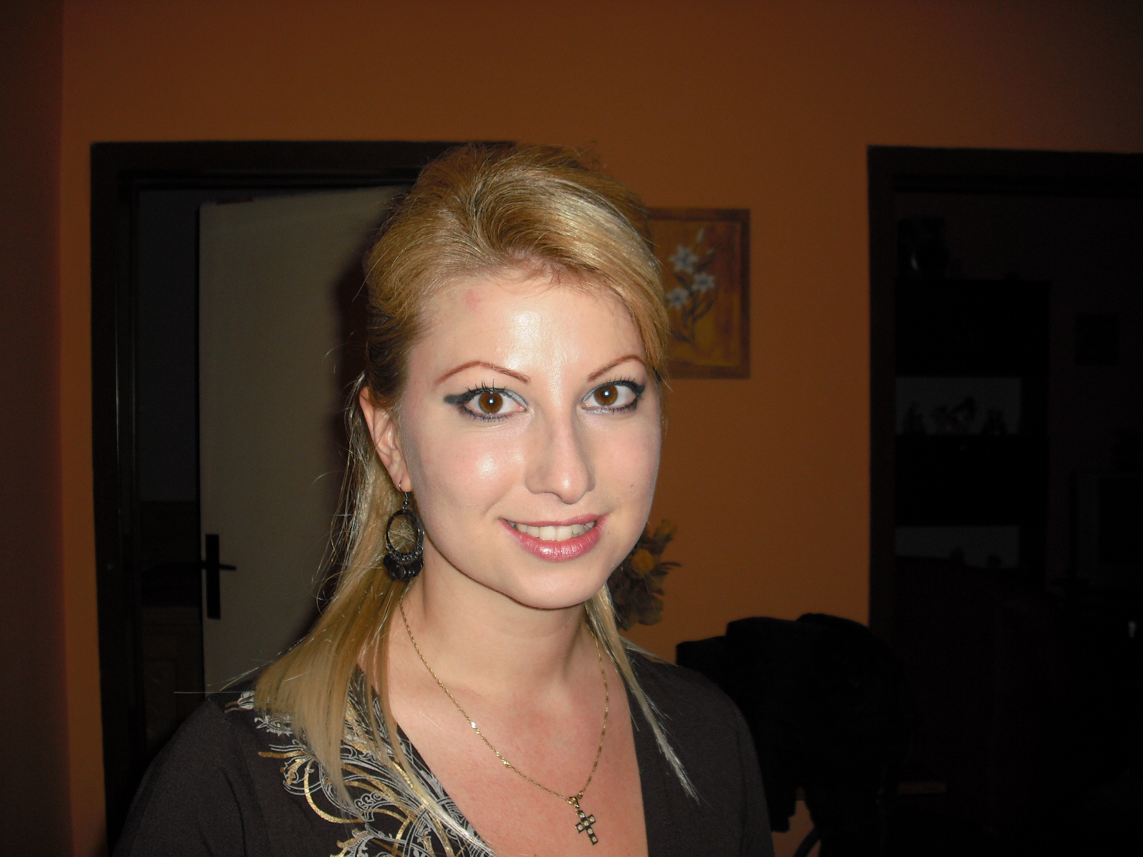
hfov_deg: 49.0
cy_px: 428
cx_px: 572
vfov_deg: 37.7
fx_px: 1255
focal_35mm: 38
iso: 100
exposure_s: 1/60
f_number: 2.8
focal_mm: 6.2
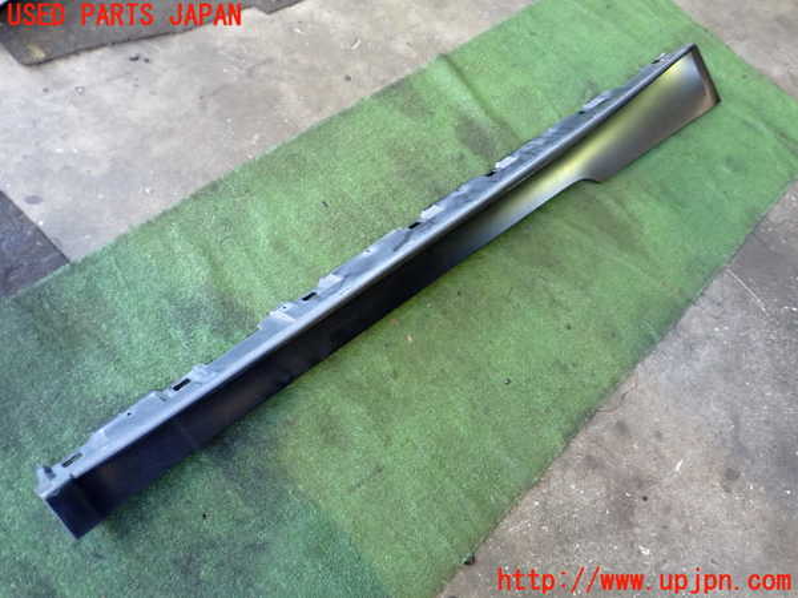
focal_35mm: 30
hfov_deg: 60.0
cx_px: 399
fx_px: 692
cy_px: 299
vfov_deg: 46.8
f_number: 2.3
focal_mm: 5.4
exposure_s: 1/30
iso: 320
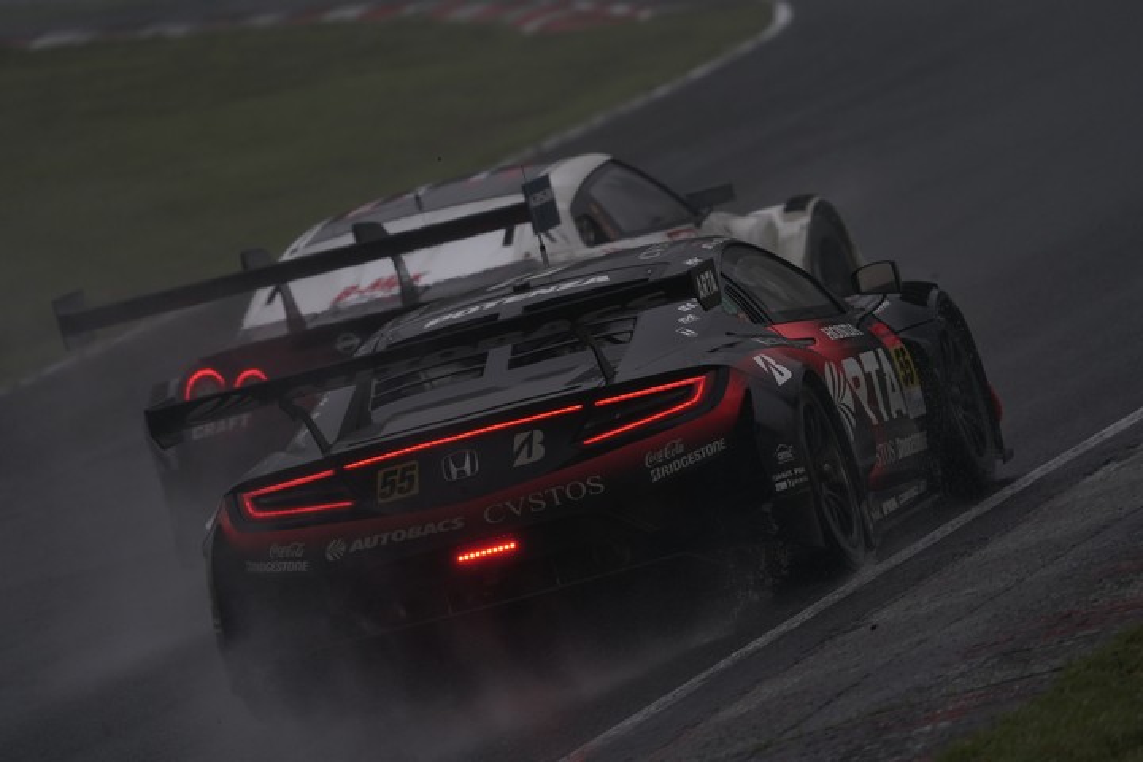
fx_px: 16064
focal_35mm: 506
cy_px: 381
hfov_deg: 4.1
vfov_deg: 2.7
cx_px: 572
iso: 800
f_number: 6.3
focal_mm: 506
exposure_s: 1/400
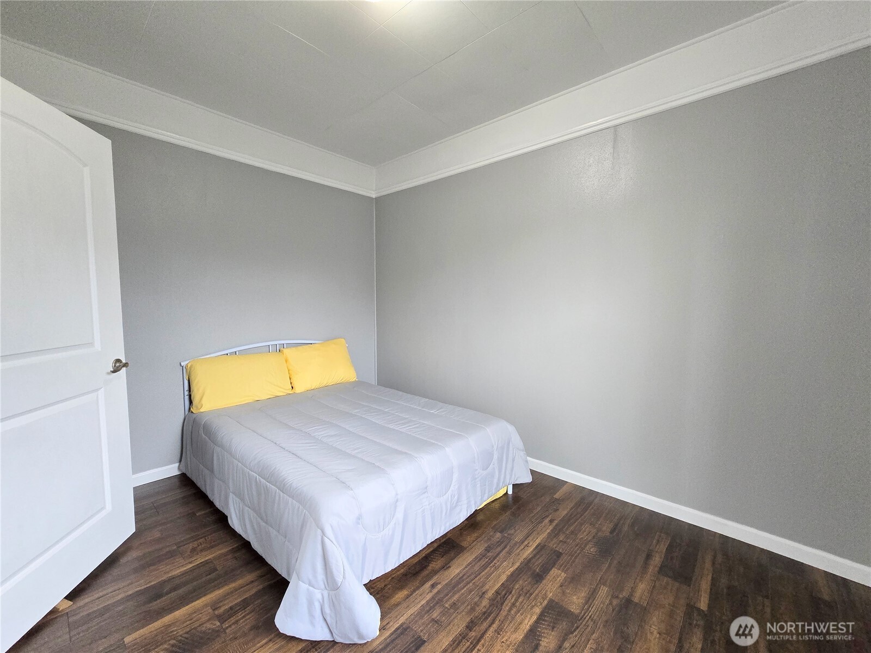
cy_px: 326
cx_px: 436
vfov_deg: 89.9
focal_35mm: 13
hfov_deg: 106.2
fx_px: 327
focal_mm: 2.2
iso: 400
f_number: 2.2
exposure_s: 1/60
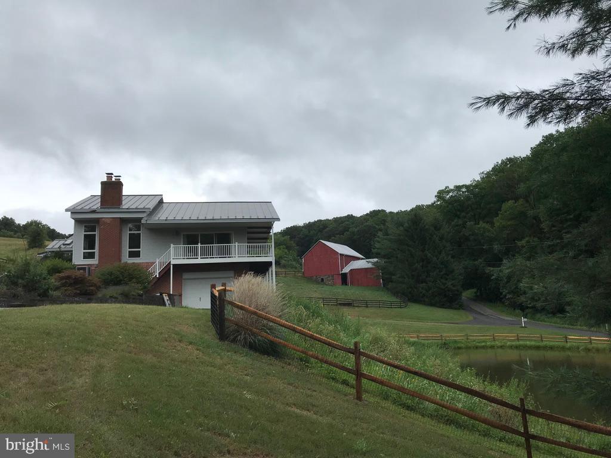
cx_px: 306
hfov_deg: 63.4
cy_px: 229
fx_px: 494
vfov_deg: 49.7
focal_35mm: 28
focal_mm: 3.99
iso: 20
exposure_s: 1/894
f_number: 1.8
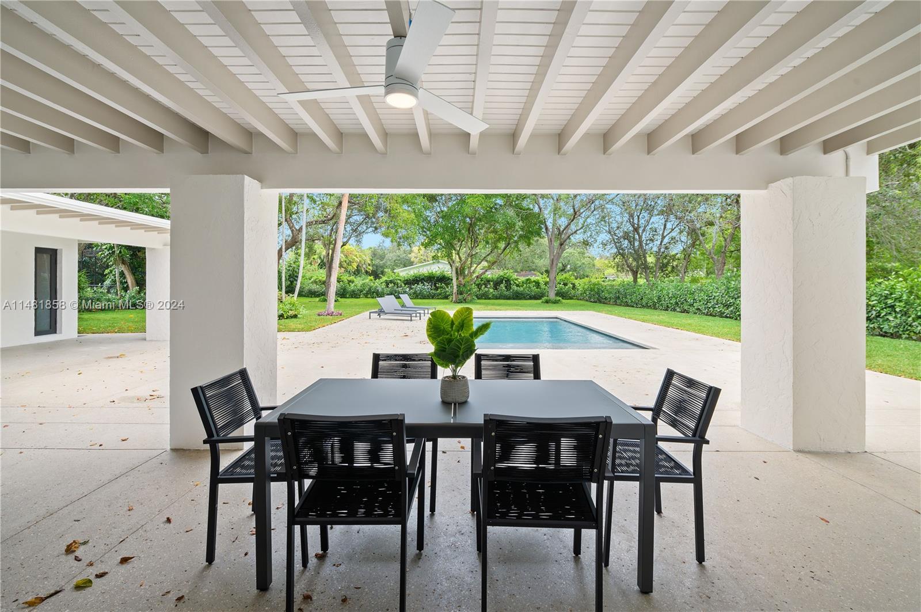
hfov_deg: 100.5
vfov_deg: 77.2
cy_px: 306
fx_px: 383
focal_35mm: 15
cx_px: 460
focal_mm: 15
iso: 200
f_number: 8
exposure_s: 1/40
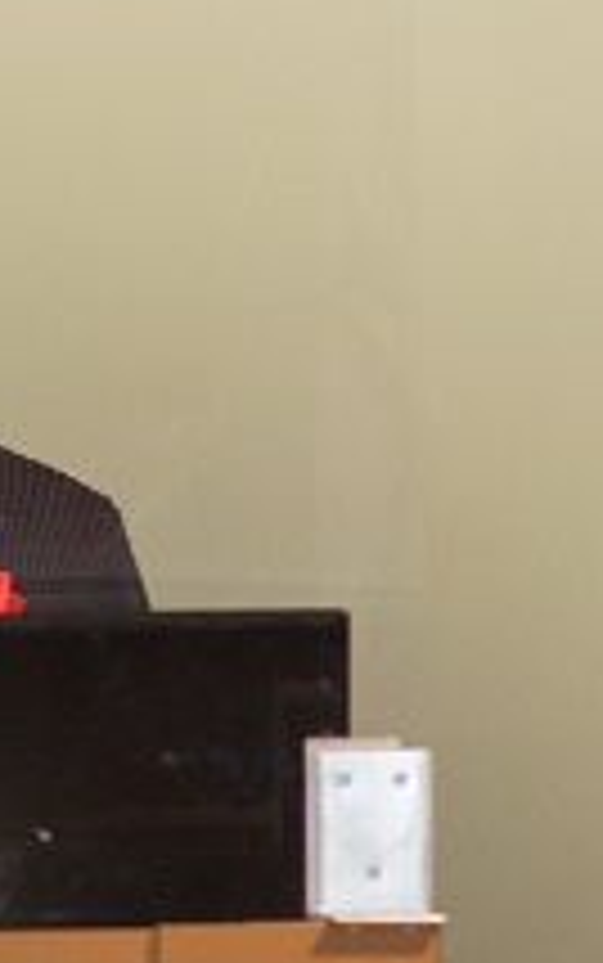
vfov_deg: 2.9
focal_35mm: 726
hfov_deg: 1.8
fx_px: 19064
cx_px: -270
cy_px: 286
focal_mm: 200
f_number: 5.6
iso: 1000
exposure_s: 1/160
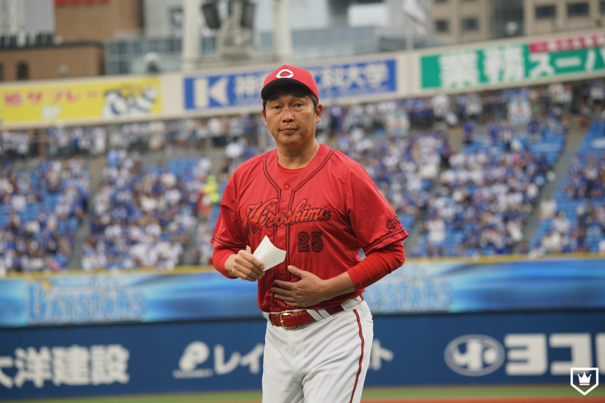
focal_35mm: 190
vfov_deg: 7.2
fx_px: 3190
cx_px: 302
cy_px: 202
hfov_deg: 10.8
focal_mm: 189.8
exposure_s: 1/200
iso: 200
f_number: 5.6
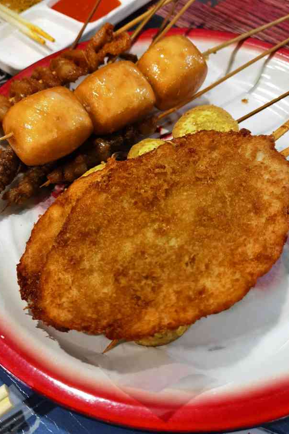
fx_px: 349
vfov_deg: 63.7
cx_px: 141
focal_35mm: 29
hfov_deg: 44.9
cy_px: 216
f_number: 1.9
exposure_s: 1/50
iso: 250
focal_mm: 6.71
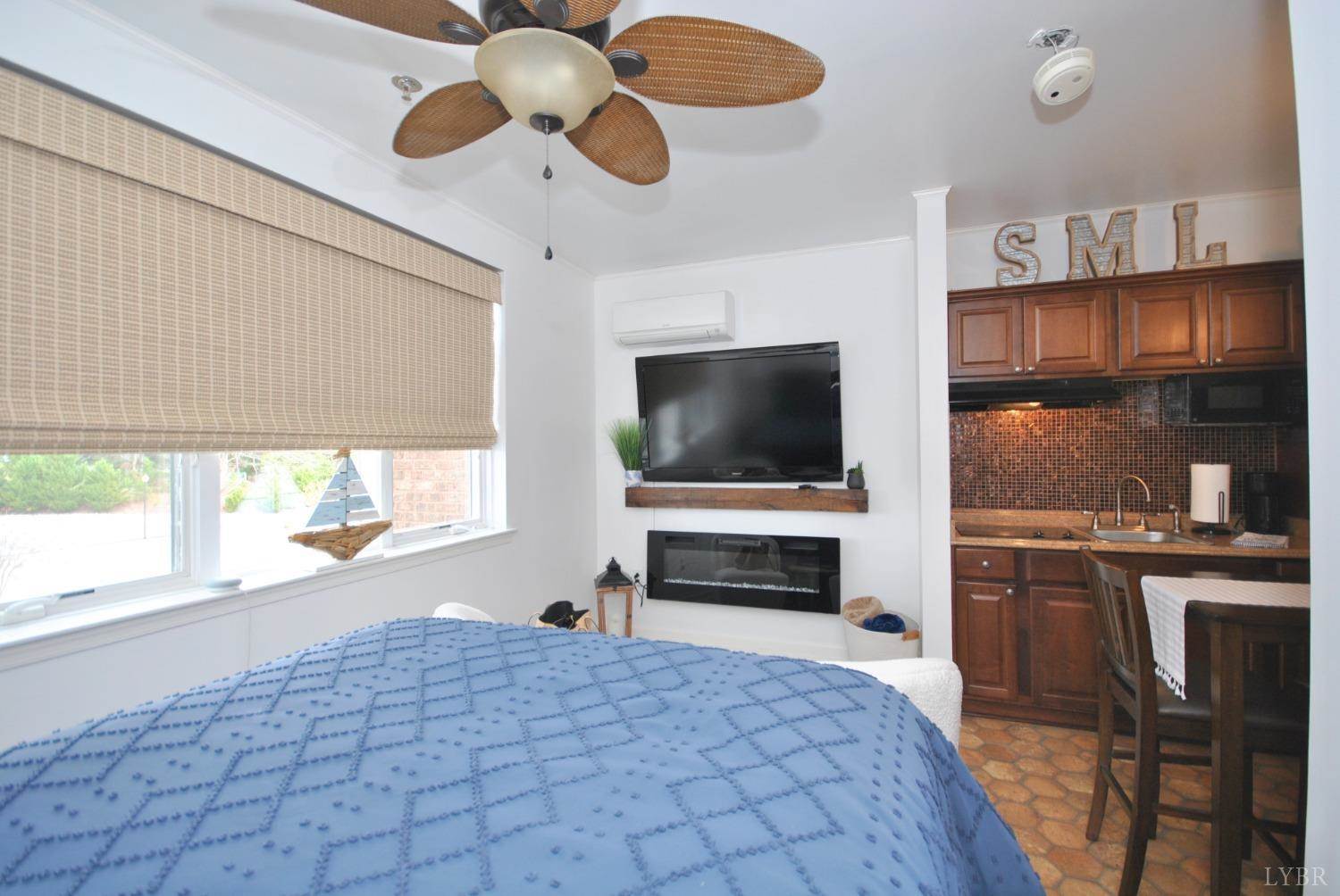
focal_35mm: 15
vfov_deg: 77.5
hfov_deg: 100.3
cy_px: 448
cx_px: 670
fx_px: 559
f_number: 4
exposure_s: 1/30
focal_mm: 10
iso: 220
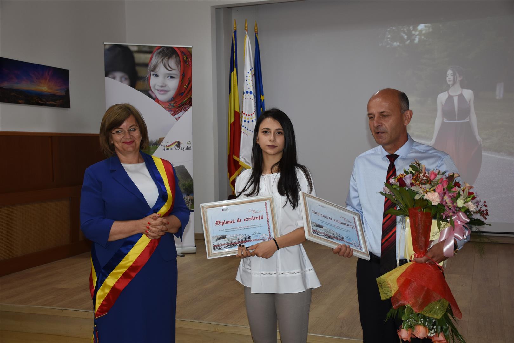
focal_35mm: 40
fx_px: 578
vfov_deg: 33.0
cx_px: 257
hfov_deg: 47.9
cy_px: 172
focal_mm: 27
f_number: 4
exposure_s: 1/60
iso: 400
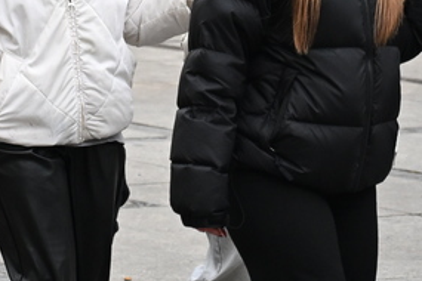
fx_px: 3458
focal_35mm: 295
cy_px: -123
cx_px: -31
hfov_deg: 7.0
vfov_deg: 4.6
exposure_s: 1/1000
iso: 2000
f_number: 4
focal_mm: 70
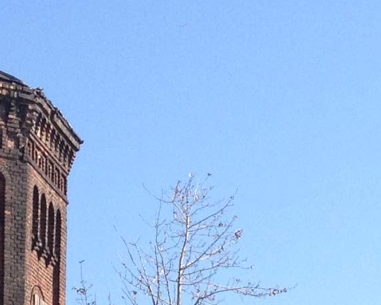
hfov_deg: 9.6
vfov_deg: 7.7
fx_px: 2210
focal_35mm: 196
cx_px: 524
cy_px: 505
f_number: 2.4
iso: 50
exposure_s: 1/951
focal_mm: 4.28
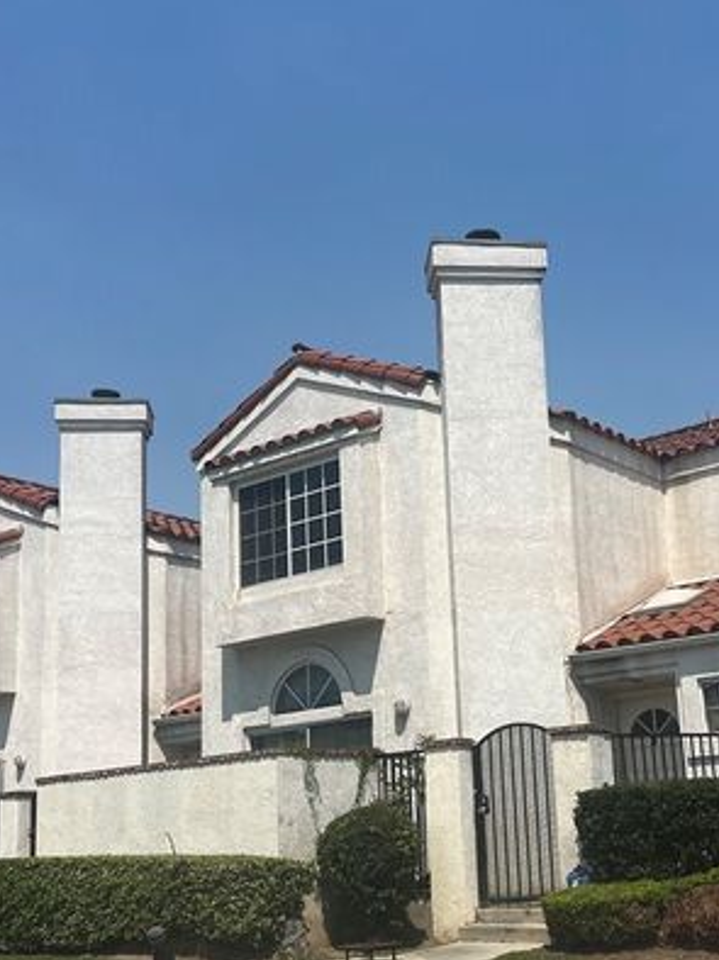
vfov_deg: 42.6
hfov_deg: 32.6
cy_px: 605
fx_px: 1220
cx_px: 473
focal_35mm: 44
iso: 50
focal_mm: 5.7
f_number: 1.5
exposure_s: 1/8000
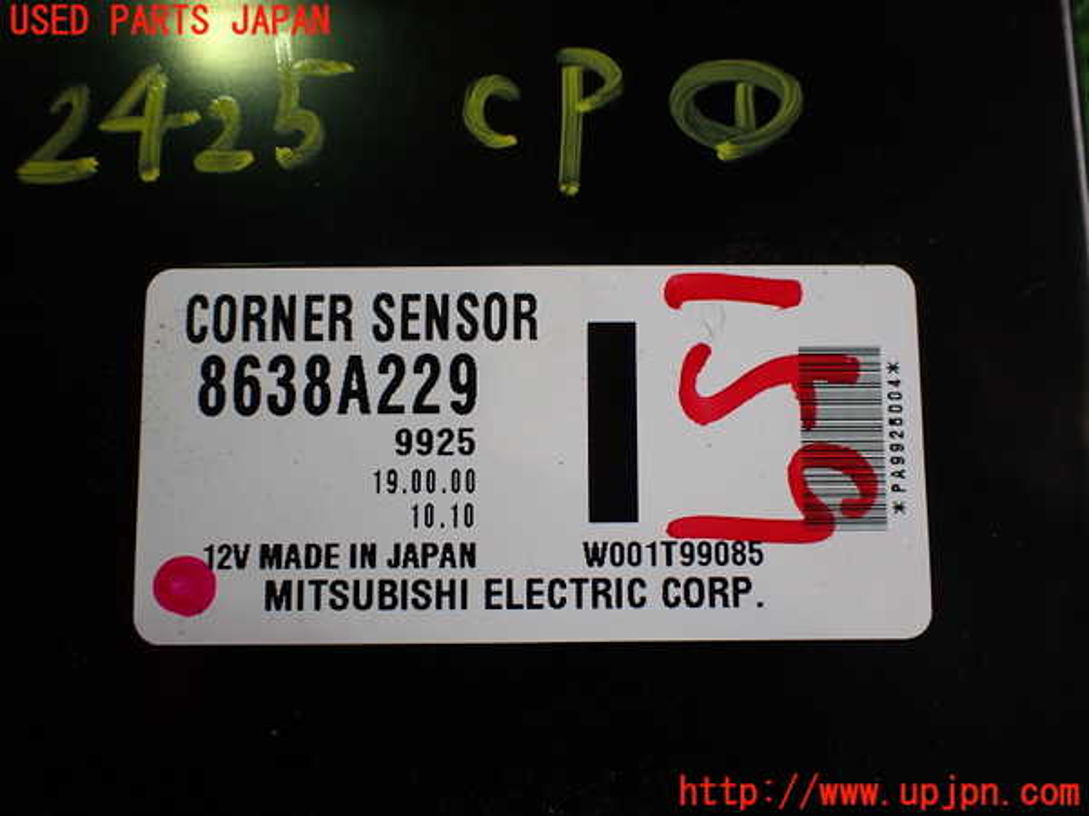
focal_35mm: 30
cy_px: 408
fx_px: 944
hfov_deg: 60.0
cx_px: 544
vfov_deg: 46.8
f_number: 2.3
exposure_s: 1/125
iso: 160
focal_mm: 5.4
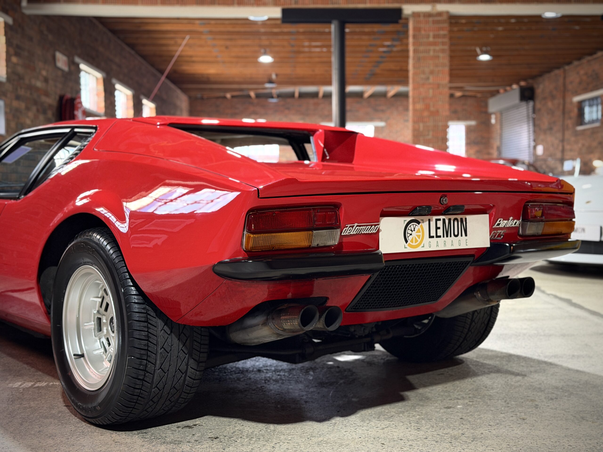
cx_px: 302
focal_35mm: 48
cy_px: 226
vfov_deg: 30.3
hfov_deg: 39.7
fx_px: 836
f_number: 1.78
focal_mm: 6.76
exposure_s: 1/33
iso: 320
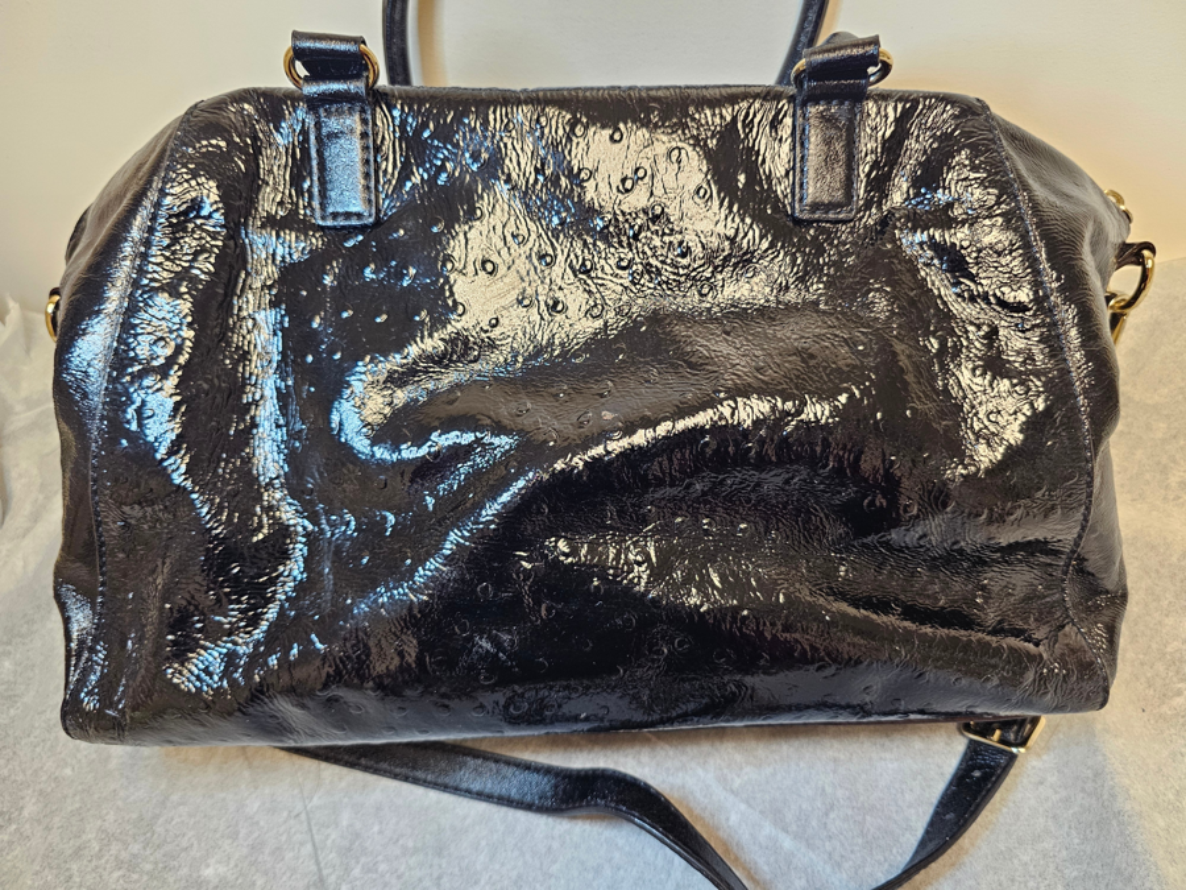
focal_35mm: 23
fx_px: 788
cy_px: 445
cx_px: 593
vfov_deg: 58.9
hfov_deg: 73.9
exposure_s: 1/120
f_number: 1.7
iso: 500
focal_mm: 6.3
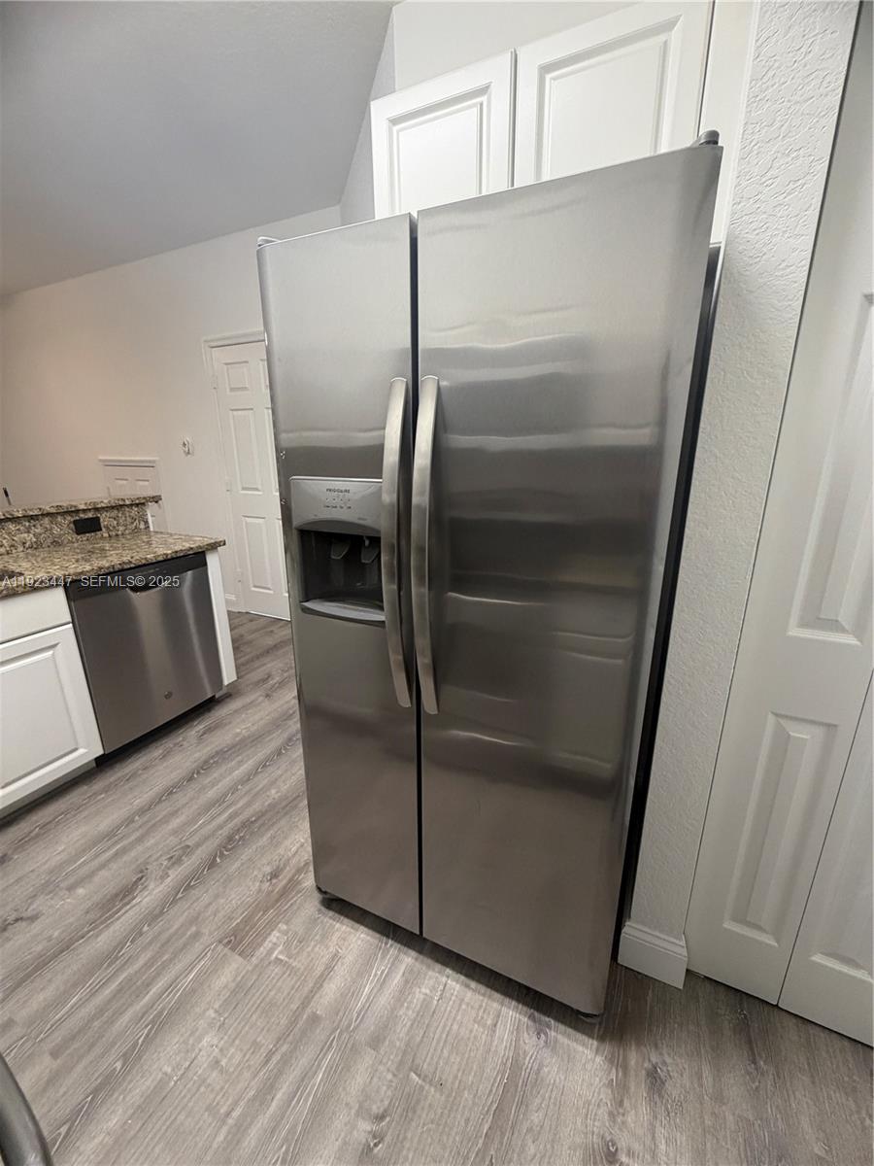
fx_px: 471
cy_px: 583
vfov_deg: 102.1
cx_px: 437
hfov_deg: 85.7
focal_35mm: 14
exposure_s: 1/60
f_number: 2.2
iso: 250
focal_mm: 2.22
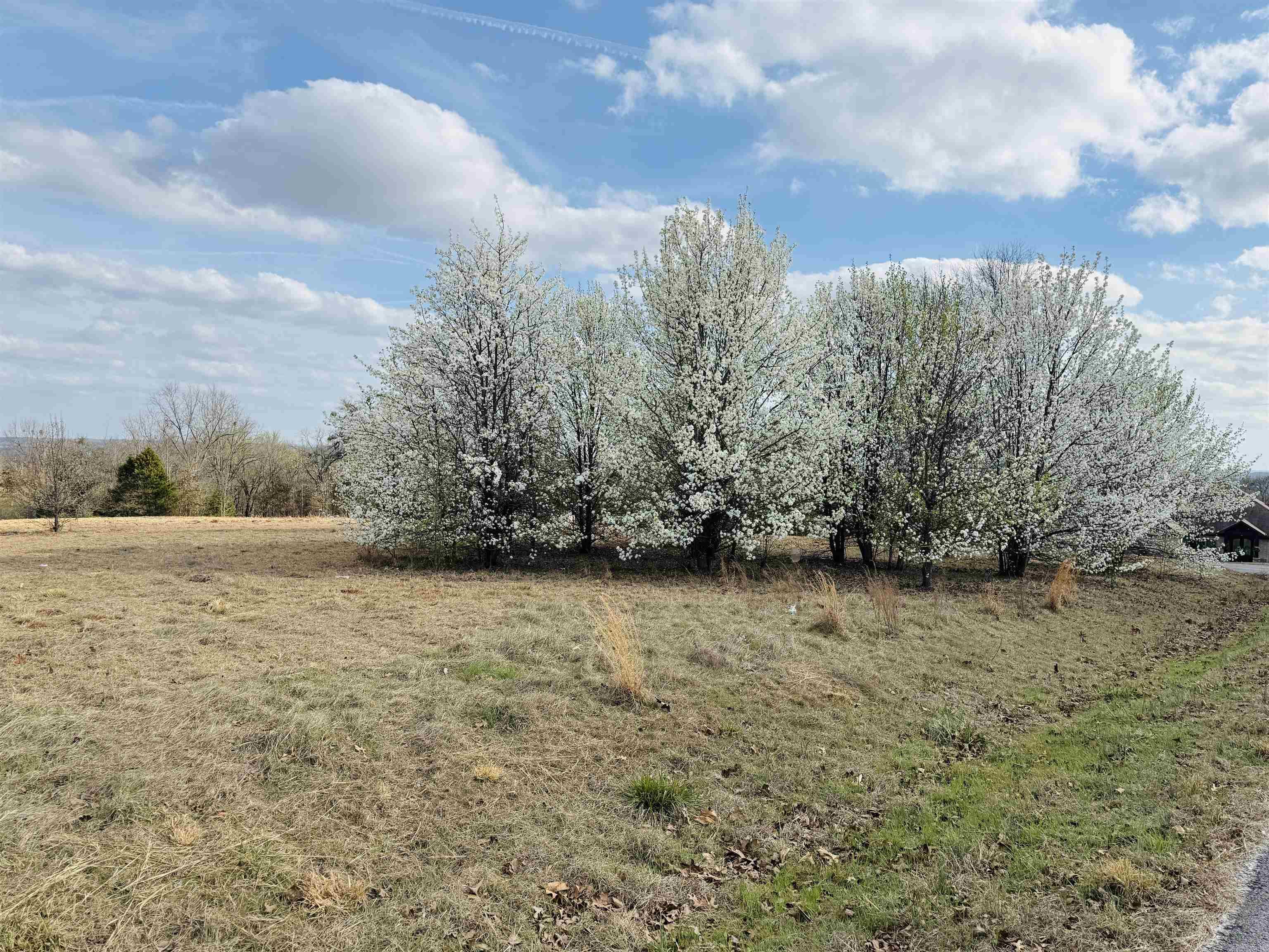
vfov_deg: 56.8
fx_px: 880
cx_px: 634
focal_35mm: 24
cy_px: 476
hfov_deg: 71.6
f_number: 1.78
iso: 80
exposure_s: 1/4975
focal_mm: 6.76
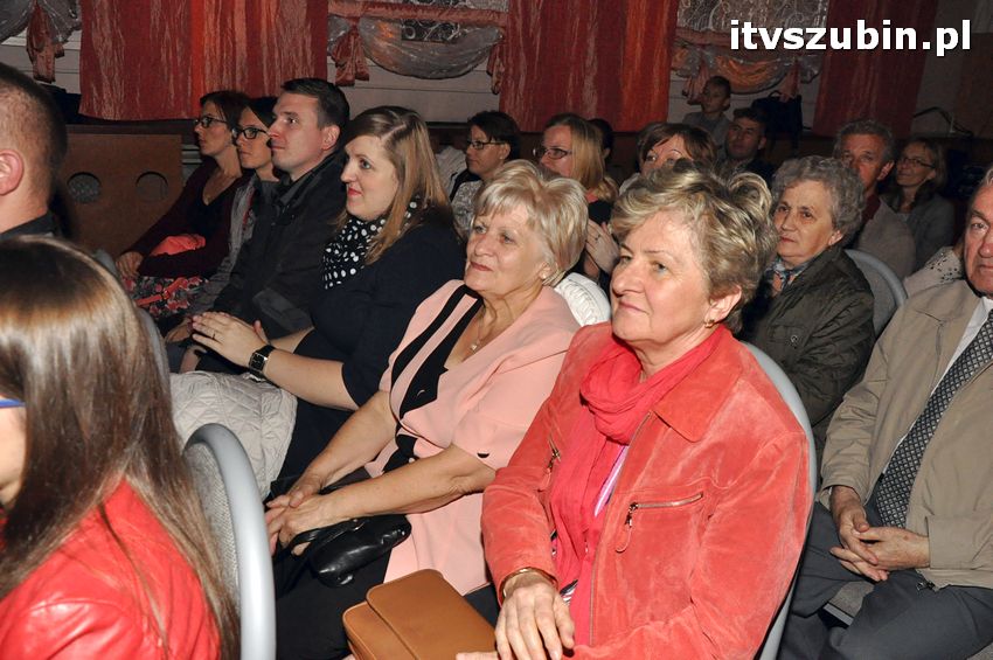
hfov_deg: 59.5
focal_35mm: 32
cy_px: 330
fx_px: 868
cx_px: 496
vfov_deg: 41.6
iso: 2500
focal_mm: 21
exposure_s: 1/60
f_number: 8
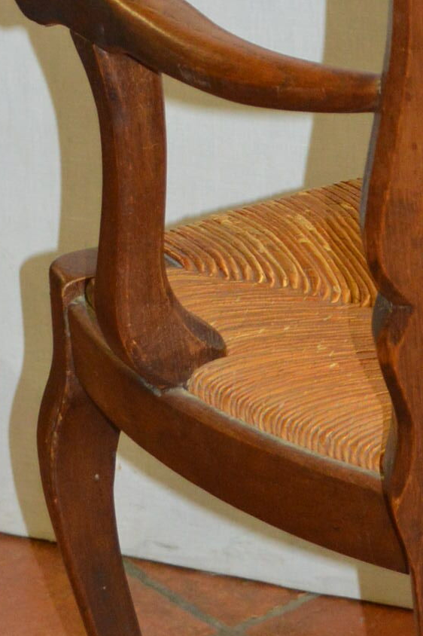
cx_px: 682
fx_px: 3016
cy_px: 289
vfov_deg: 12.0
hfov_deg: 7.8
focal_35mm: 171
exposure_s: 1/60
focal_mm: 32
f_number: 4.8
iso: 1250
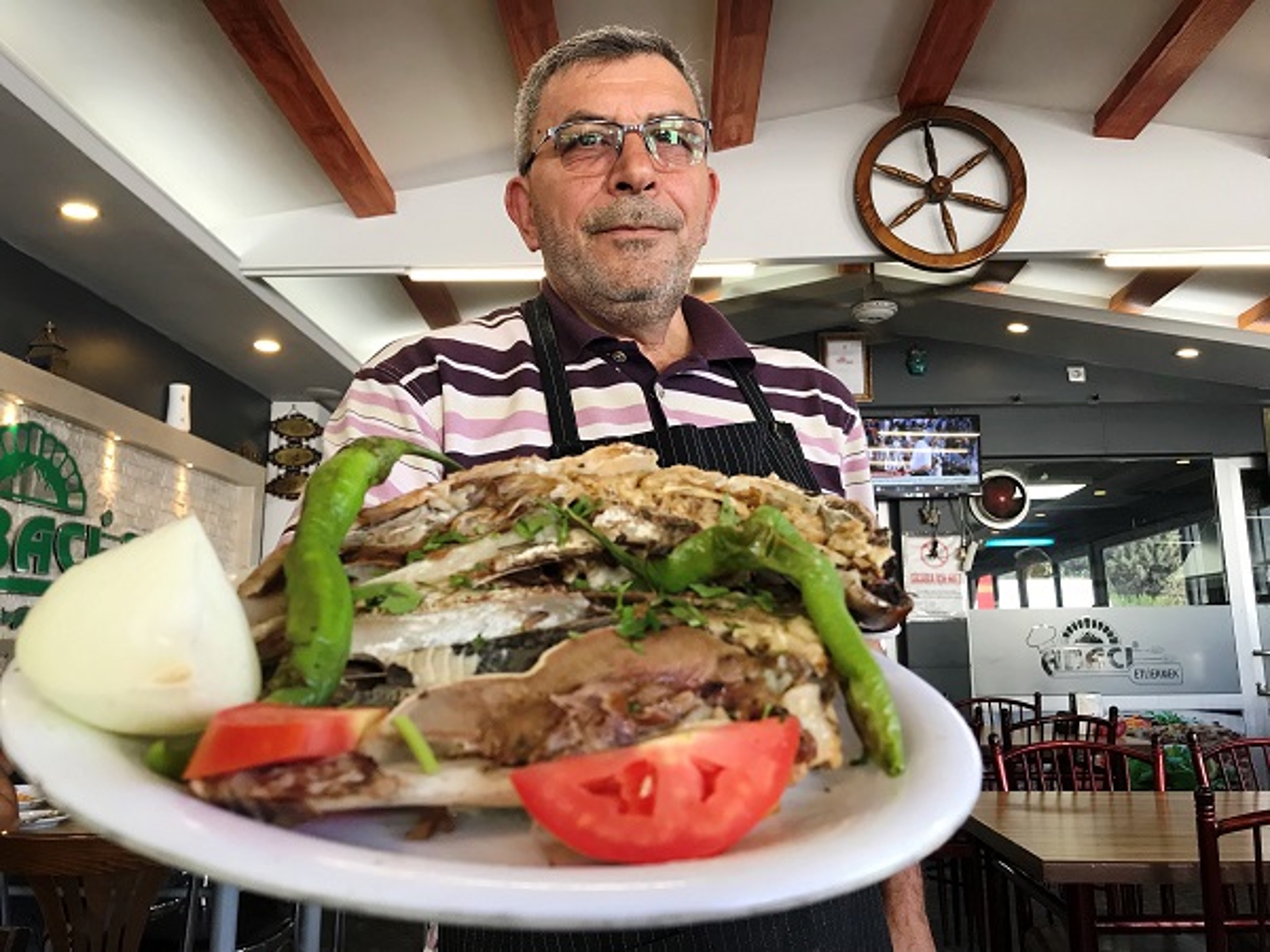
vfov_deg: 49.7
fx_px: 1027
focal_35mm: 28
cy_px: 476
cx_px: 635
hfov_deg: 63.4
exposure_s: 1/33
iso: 20
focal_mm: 3.99
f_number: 1.8
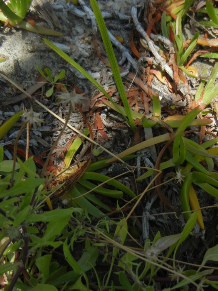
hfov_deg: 34.7
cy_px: 149
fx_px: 344
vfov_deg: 45.8
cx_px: 151
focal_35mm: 41
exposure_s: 1/695
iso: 160
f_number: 3.5
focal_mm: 5.4
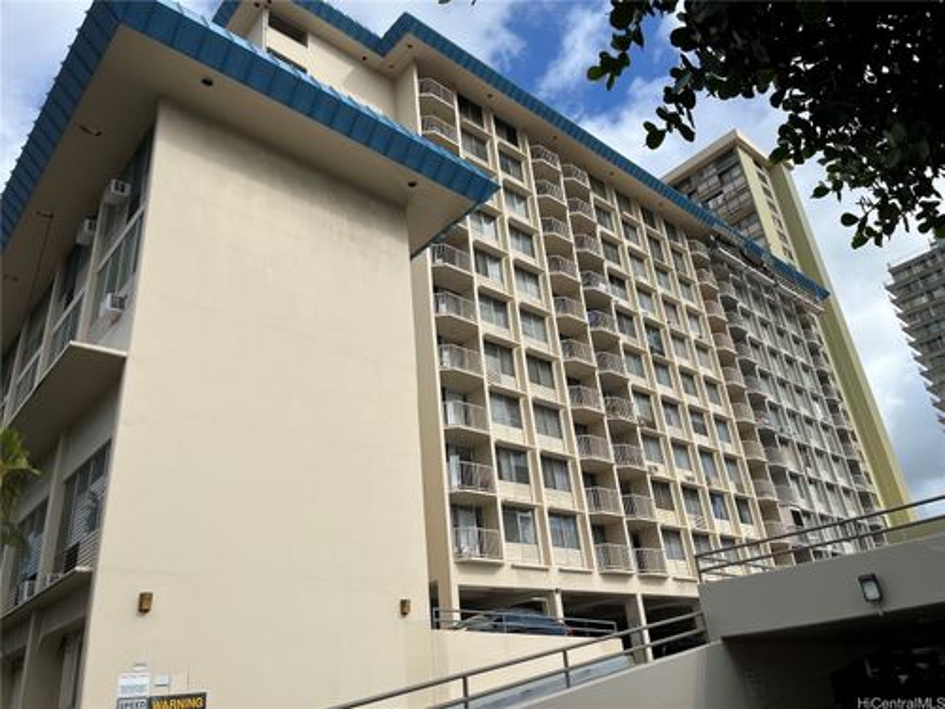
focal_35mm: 26
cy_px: 354
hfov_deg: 67.3
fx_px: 710
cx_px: 472
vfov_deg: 53.1
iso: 50
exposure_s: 1/4149
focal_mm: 5.1
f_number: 1.6
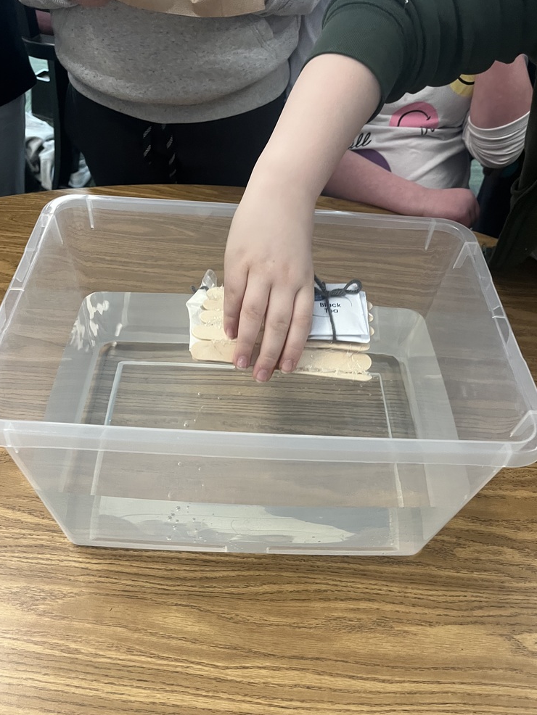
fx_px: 558
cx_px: 271
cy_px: 370
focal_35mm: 27
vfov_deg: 65.3
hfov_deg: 51.4
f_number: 1.6
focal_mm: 5.1
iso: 400
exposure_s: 1/60
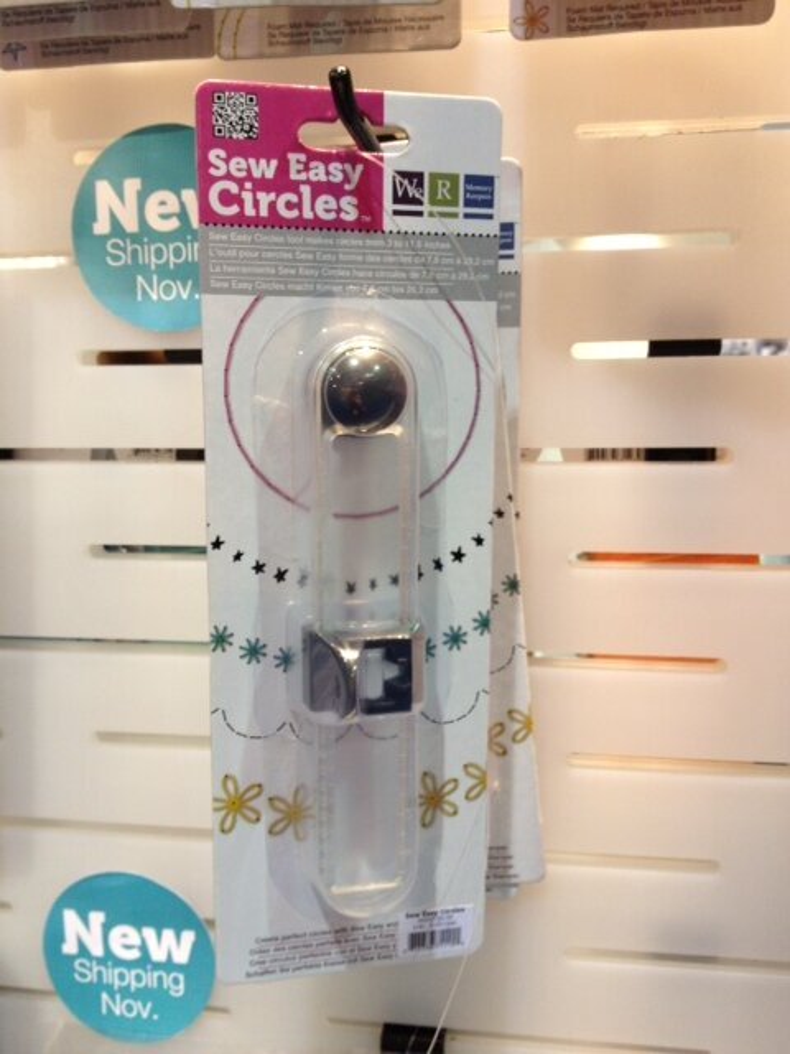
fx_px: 1065
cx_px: 395
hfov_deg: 40.7
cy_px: 527
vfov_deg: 52.6
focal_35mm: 35
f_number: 2.4
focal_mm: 4.28
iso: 100
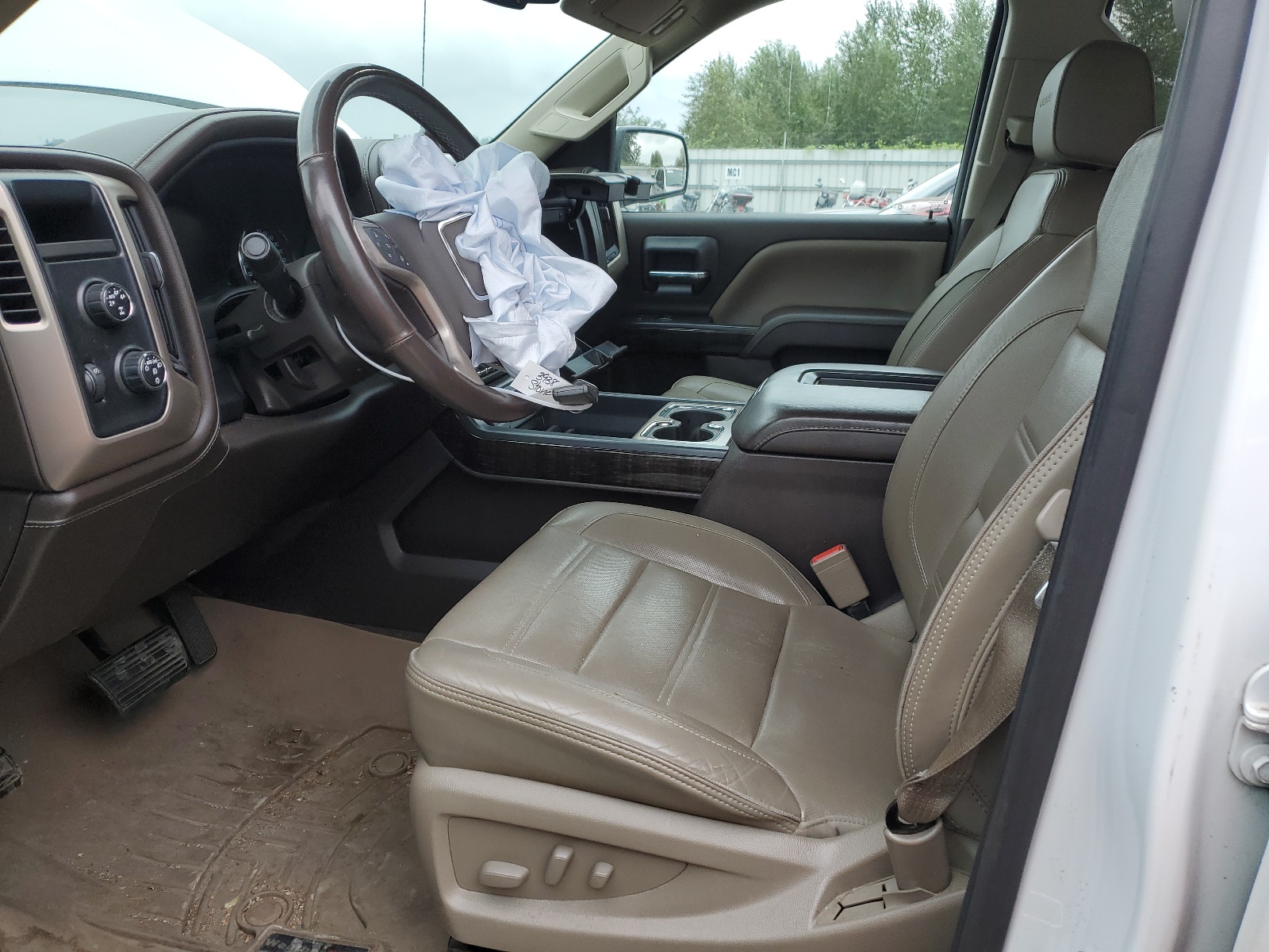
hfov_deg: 67.3
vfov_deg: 53.1
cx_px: 634
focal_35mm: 26
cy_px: 476
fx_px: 953
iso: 50
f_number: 1.5
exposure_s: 1/175
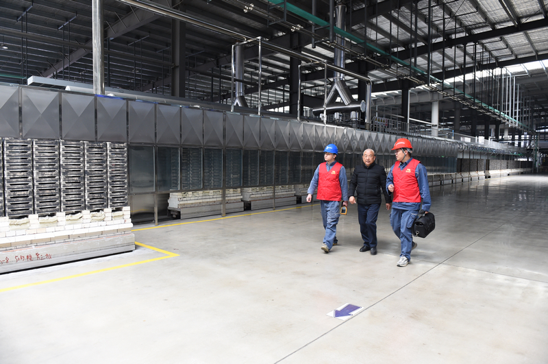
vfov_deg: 53.0
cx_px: 274
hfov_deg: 73.8
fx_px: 365
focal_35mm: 24
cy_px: 182
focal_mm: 24
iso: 2500
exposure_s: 1/50
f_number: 4
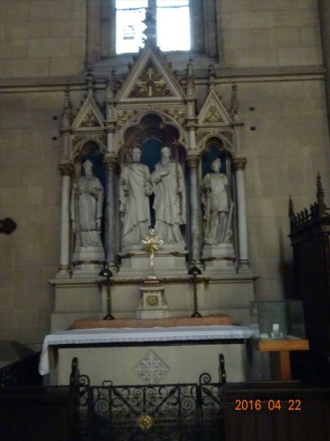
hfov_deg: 42.9
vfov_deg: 55.4
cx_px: 165
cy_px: 220
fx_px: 419
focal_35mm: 33
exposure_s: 1/20
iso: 3200
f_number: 4.5
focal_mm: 5.61
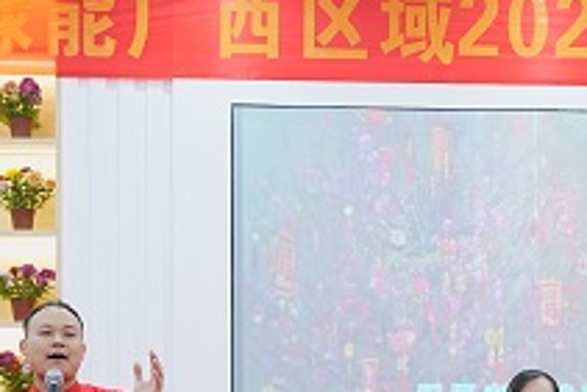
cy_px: 459
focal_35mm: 108
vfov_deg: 12.4
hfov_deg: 18.6
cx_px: 537
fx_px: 1762
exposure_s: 1/200
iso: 2000
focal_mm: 38
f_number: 2.8
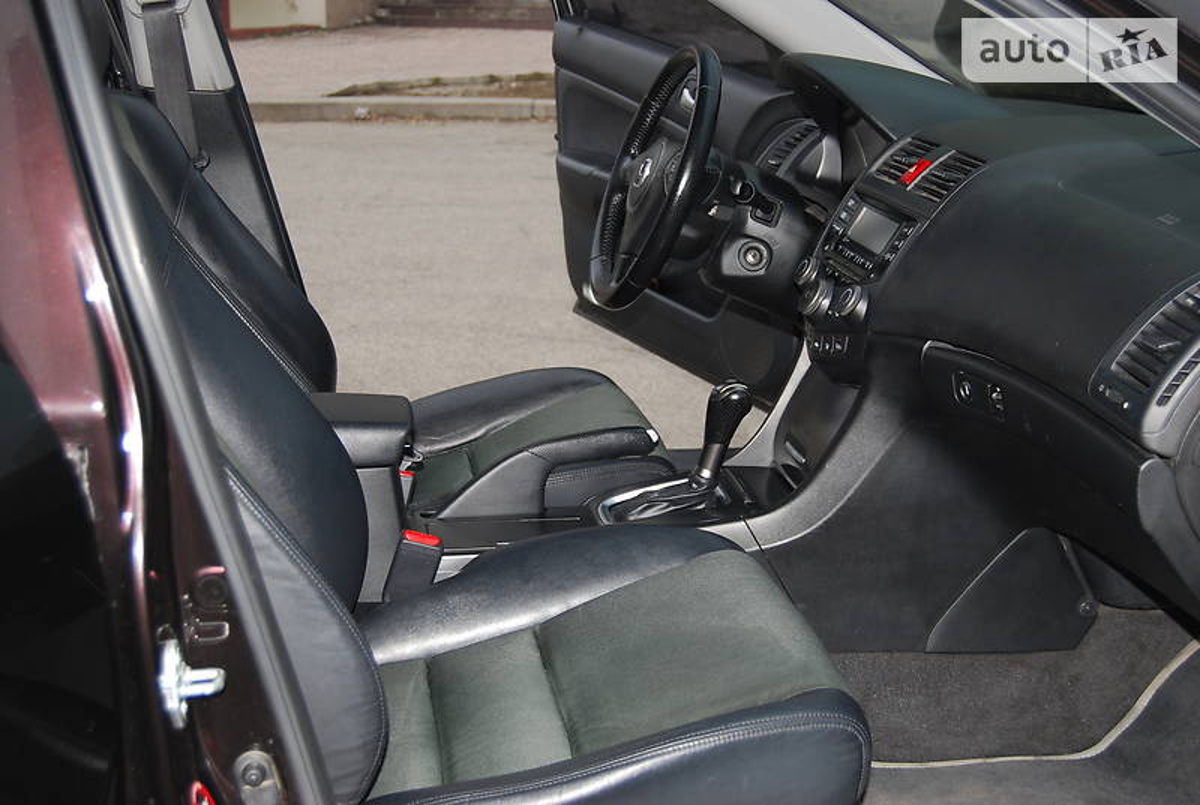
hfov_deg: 41.0
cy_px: 402
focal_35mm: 48
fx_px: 1603
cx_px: 600
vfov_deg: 28.2
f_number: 4.5
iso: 220
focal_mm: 32
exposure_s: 1/60
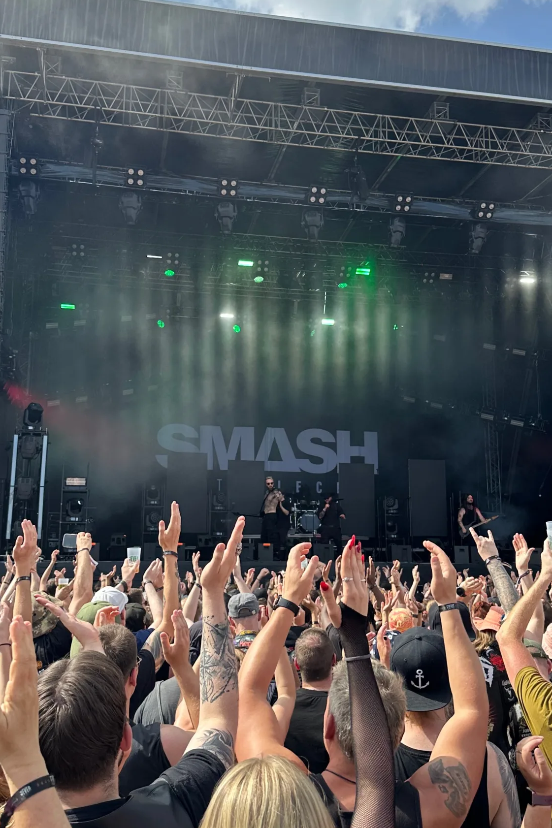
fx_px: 874
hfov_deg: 35.0
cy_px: 421
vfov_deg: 50.7
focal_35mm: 38
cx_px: 286
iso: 80
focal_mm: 6.86
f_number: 1.78
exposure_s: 1/2252
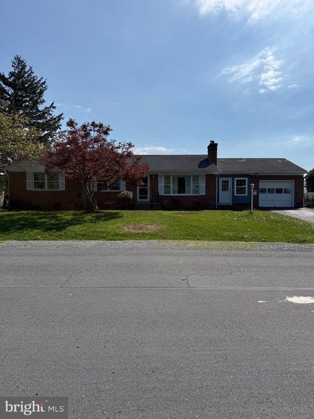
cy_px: 210
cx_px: 157
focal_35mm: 24
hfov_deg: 56.8
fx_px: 290
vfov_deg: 71.6
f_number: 1.78
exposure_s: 1/10309
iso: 80
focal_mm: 6.76
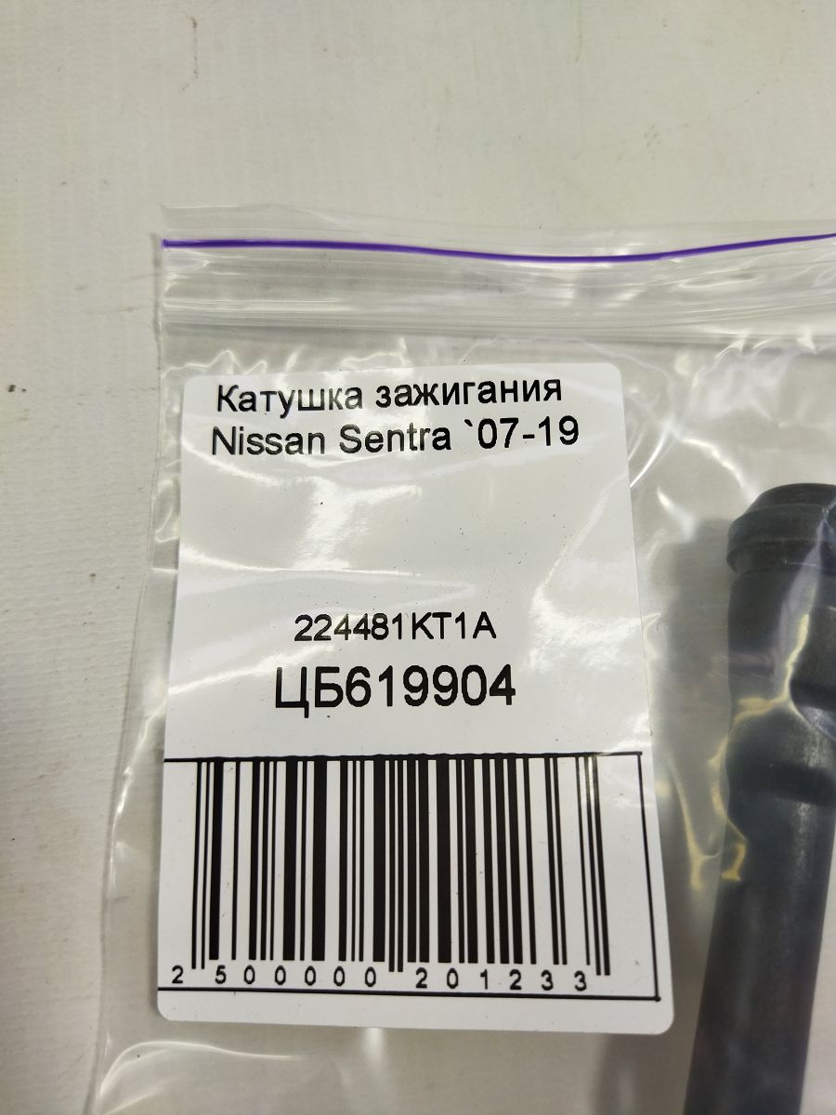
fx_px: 869
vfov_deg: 65.3
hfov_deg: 51.4
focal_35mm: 27
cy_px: 558
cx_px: 418
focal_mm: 4.71
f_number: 1.79
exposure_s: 1/176
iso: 100
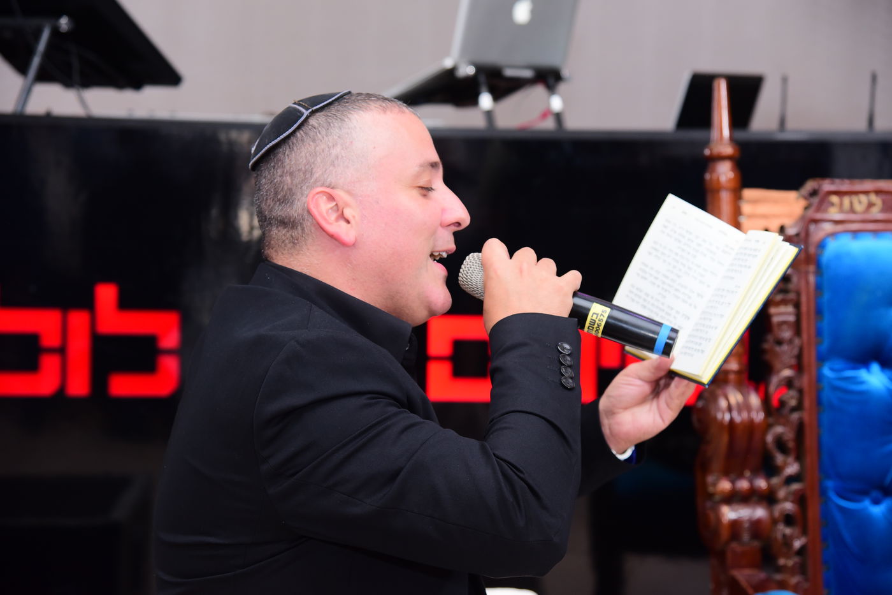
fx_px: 2130
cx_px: 446
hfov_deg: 23.6
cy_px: 298
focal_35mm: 86
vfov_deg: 15.9
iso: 1250
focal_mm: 86
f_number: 4.5
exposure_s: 1/160
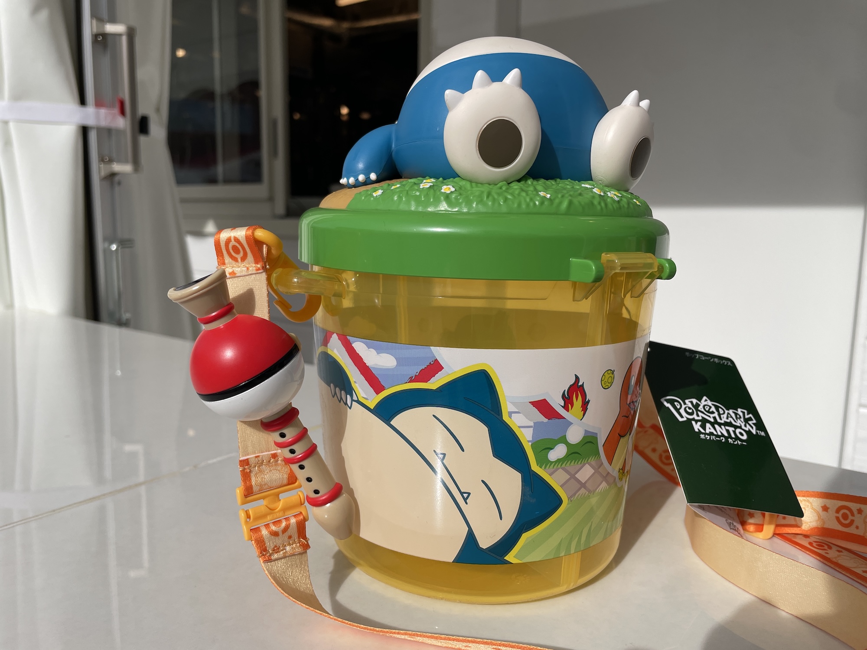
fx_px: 651
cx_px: 434
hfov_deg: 67.3
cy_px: 325
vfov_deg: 53.1
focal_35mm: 26
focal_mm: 4.2
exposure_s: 1/7299
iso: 32
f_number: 1.6
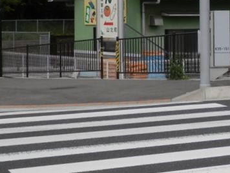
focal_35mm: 101
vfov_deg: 14.4
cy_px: 0
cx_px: 222
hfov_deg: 19.0
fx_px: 671
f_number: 3.8
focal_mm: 8
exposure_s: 1/800
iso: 80
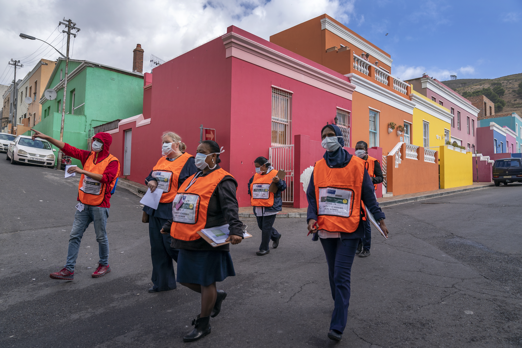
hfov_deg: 73.7
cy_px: 174
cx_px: 261
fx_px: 348
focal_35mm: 24
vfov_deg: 53.1
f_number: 3.5
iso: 400
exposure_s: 1/2500
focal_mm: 24
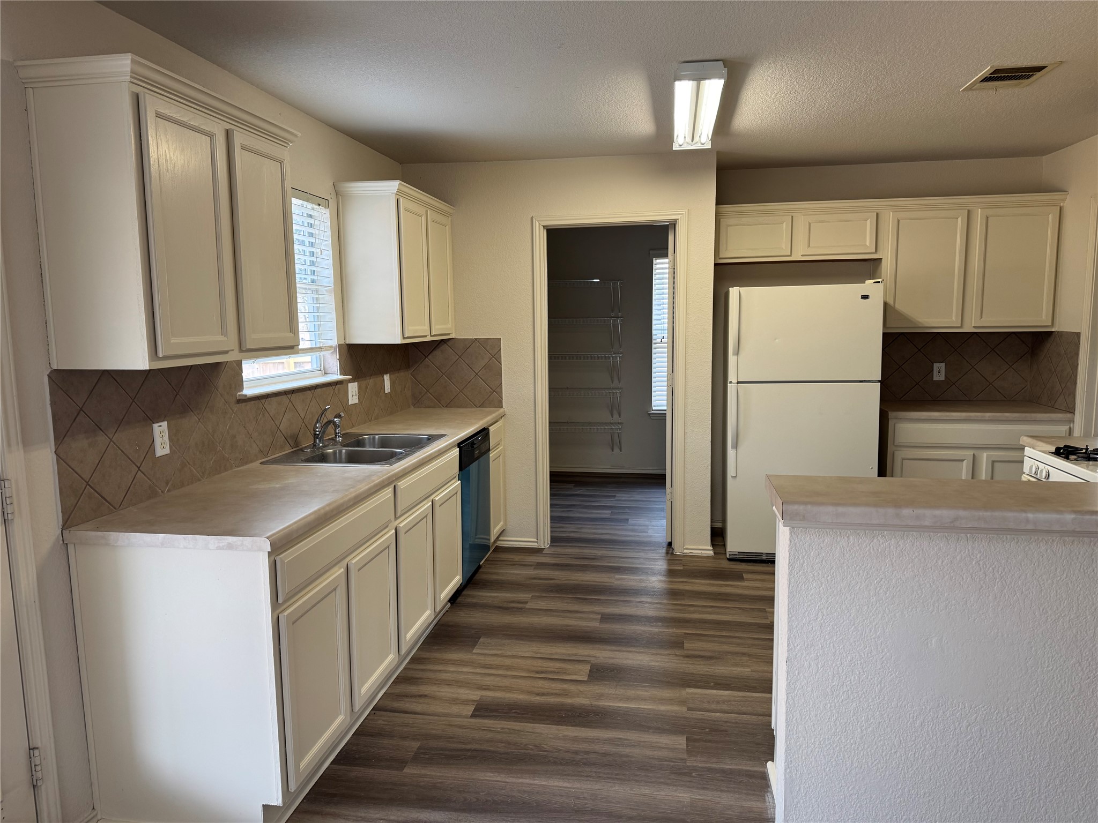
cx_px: 549
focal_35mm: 24
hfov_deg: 71.6
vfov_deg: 56.8
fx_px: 761
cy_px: 412
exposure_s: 1/107
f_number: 1.78
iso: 125
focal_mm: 6.76
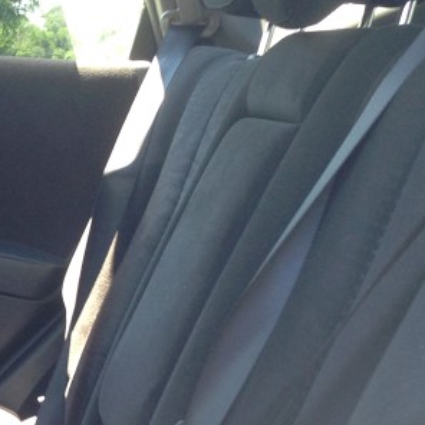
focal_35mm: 101
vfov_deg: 16.9
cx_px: -24
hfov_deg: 16.8
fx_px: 1403
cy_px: 424
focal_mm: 4.12
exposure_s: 1/60
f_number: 2.4
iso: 50
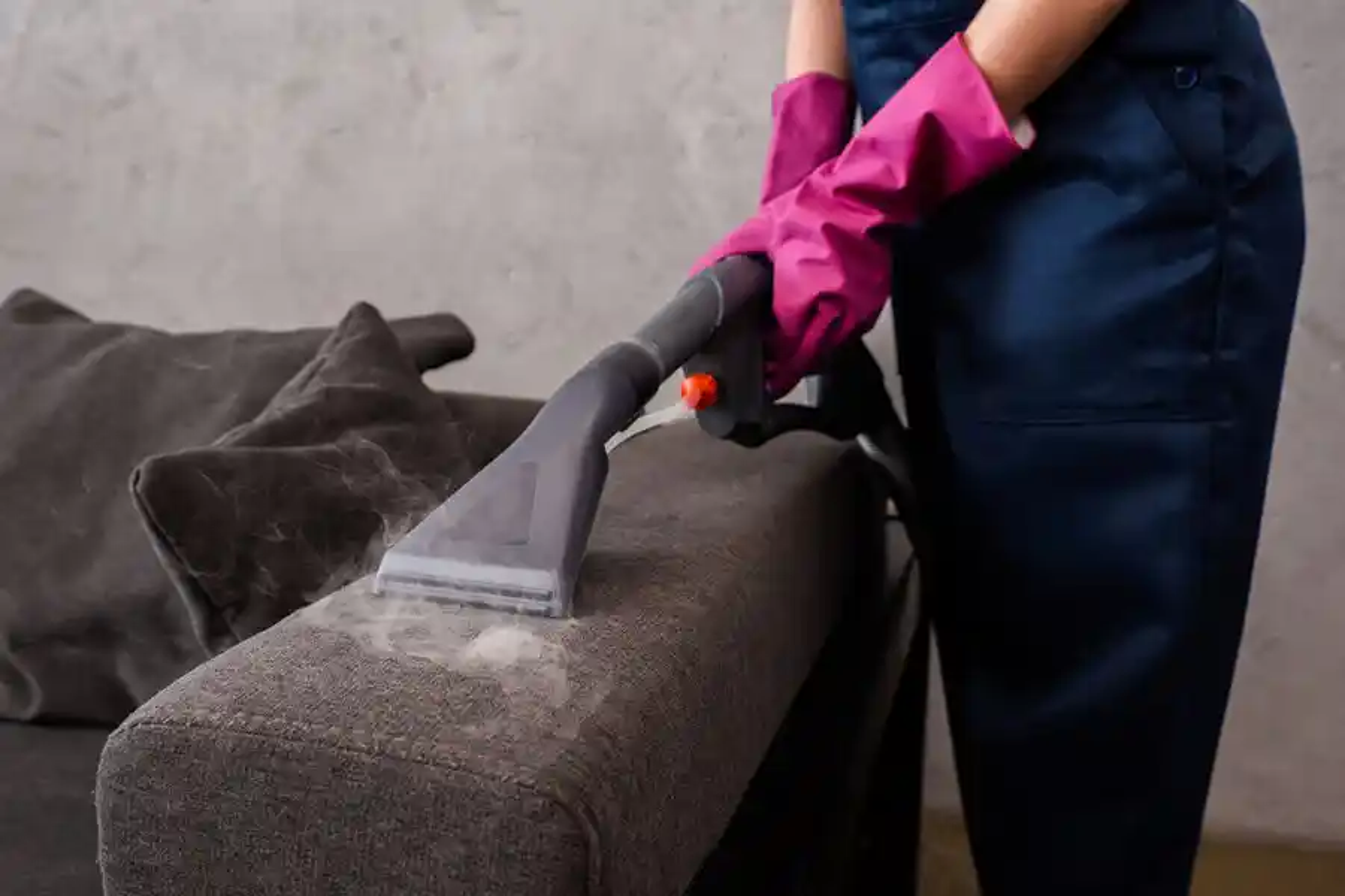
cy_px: 448
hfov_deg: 54.4
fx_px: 1308
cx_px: 672
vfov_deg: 37.9
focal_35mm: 35
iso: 400
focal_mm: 35
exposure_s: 1/160
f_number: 6.3
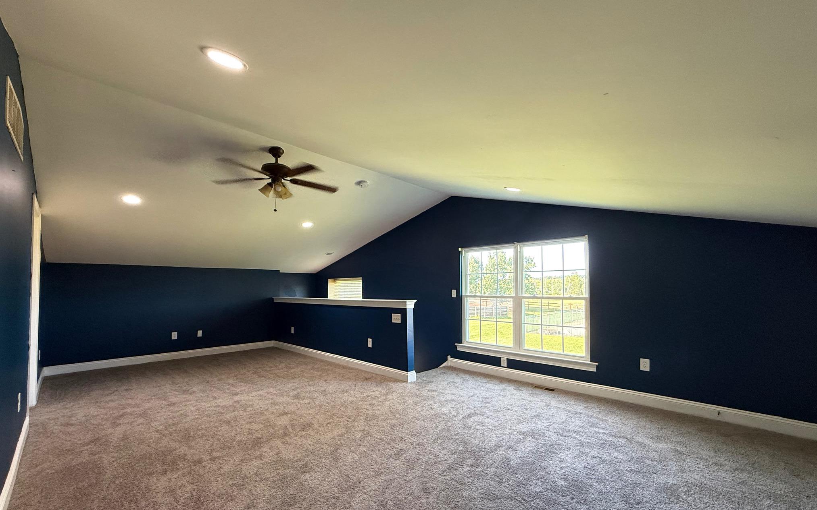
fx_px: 334
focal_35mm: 15
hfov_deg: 101.5
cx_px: 406
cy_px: 281
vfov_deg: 74.6
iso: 400
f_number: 2.2
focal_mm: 2.22
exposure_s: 1/58
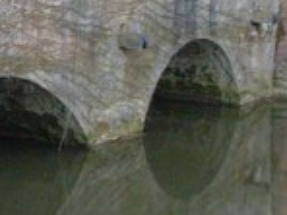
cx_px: -148
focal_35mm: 158
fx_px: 1310
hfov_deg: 11.9
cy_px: -1
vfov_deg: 9.3
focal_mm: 6.3
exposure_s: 1/45
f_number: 2.8
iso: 100
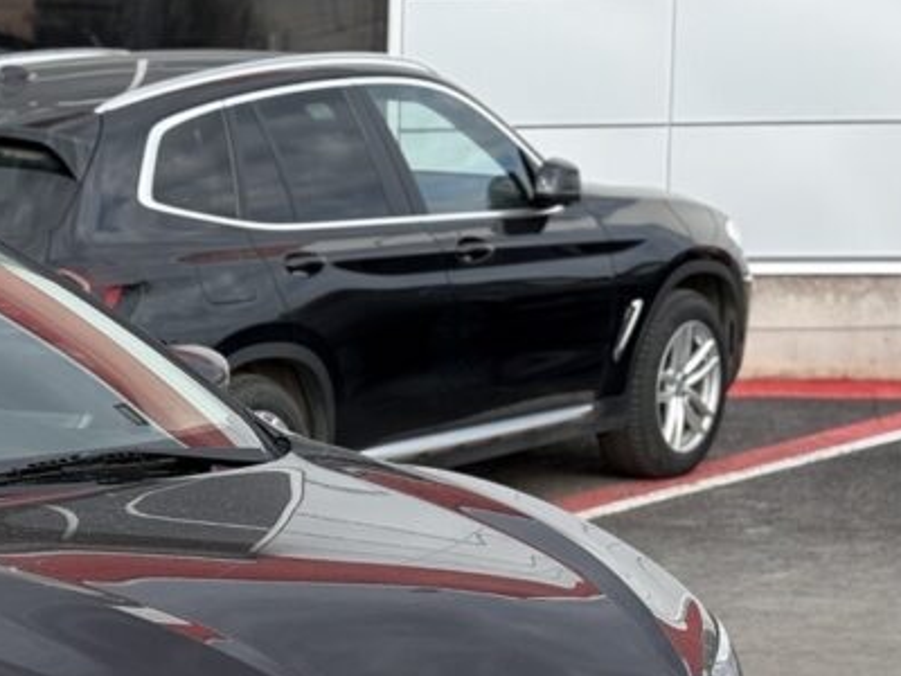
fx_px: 3462
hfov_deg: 14.3
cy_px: 735
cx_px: -194
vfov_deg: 11.0
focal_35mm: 133
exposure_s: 1/1339
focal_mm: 5.96
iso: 50
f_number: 1.6
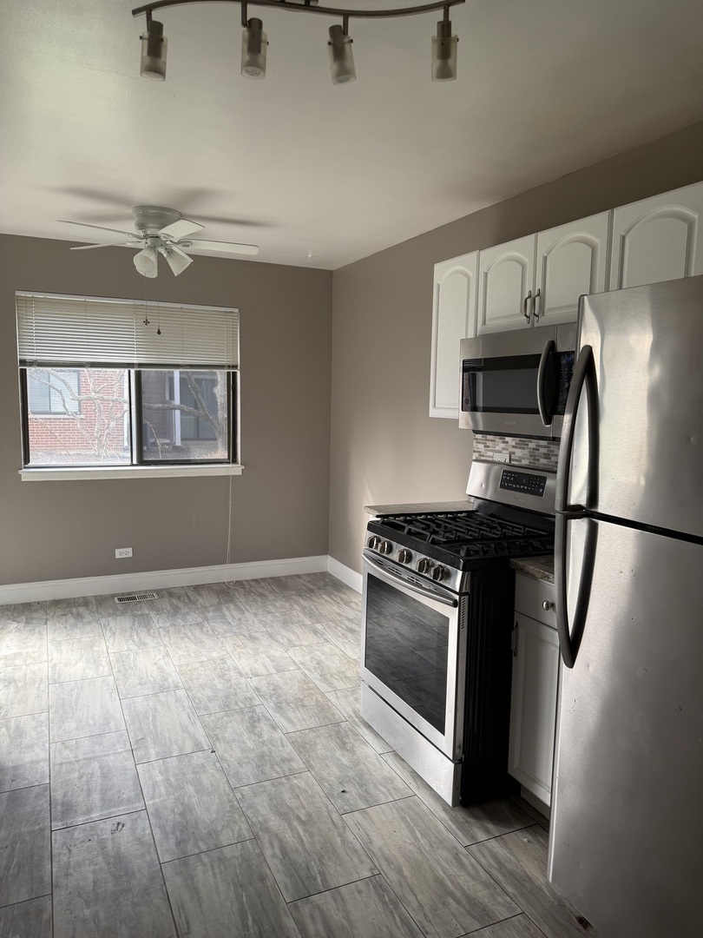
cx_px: 352
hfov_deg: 56.8
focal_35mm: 24
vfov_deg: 71.6
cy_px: 469
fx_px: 650
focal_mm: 6.76
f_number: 1.78
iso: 100
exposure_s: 1/121
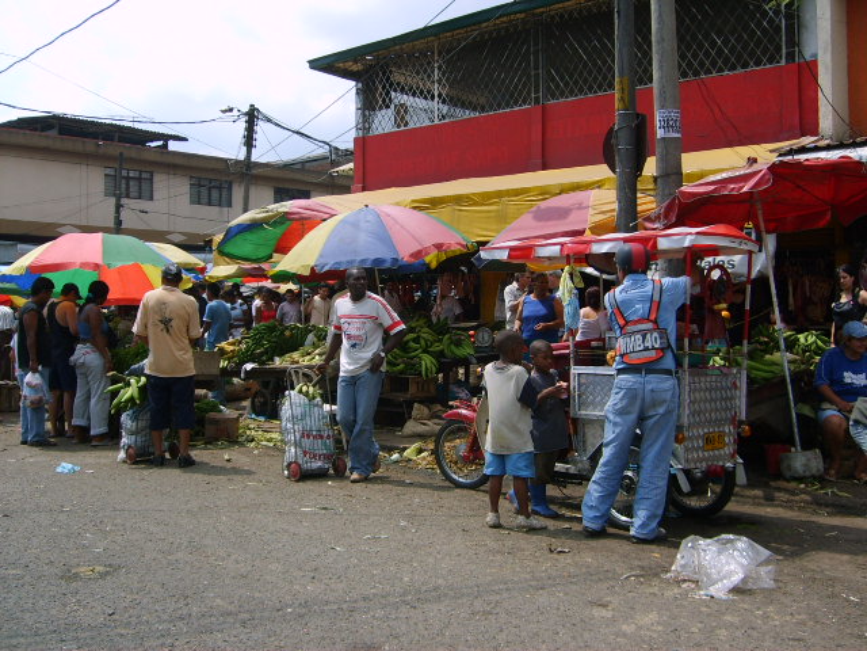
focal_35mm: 35
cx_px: 434
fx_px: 877
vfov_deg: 40.7
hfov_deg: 52.6
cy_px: 326
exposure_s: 1/1000
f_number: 2.8
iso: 50
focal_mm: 5.8
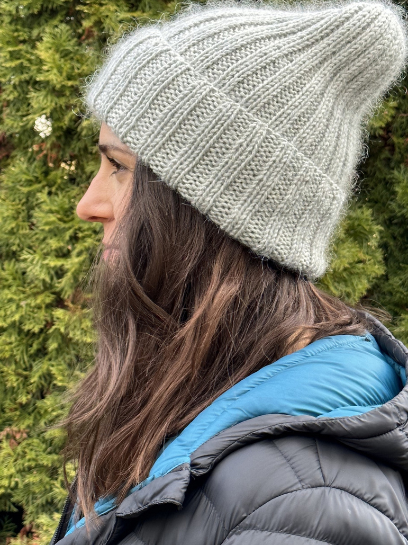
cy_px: 297
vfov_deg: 34.3
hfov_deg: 26.1
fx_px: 881
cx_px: 213
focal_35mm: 56
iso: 50
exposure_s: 1/121
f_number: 1.78
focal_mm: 6.86
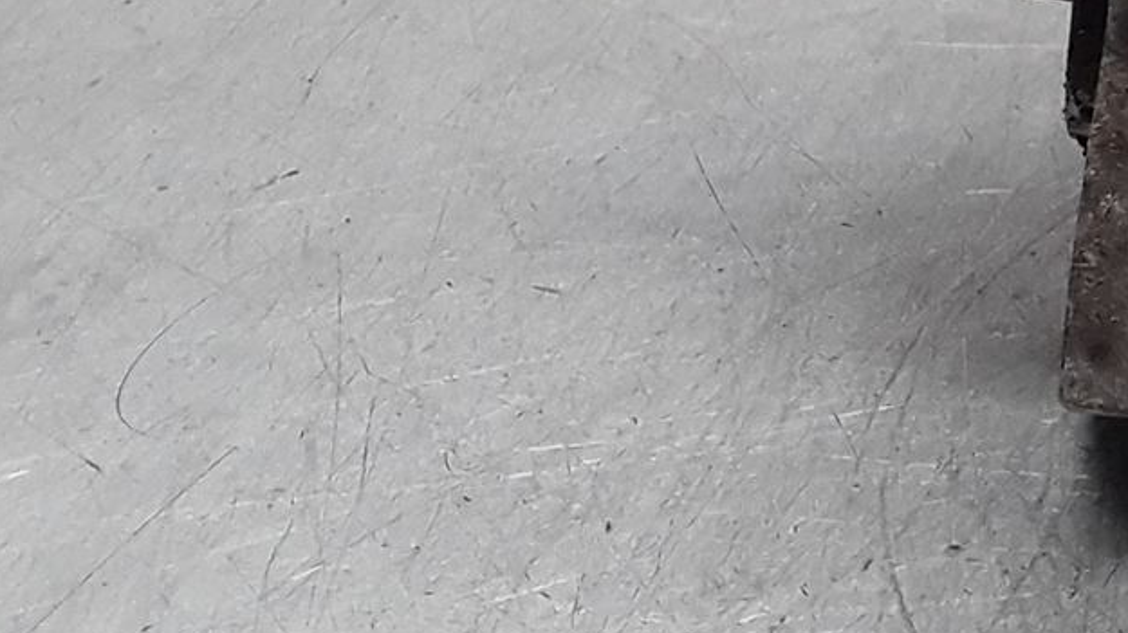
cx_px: 1738
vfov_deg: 11.8
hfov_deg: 18.6
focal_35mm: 100
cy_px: -164
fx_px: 2990
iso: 50
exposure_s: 1/50
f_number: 1.9
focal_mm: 2.91
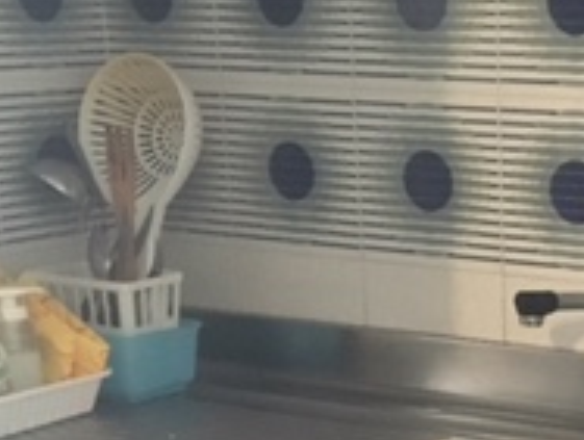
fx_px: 1673
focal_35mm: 99
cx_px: 665
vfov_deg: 14.4
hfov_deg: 18.9
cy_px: 577
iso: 320
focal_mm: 4.15
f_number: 2.2
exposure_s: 1/17
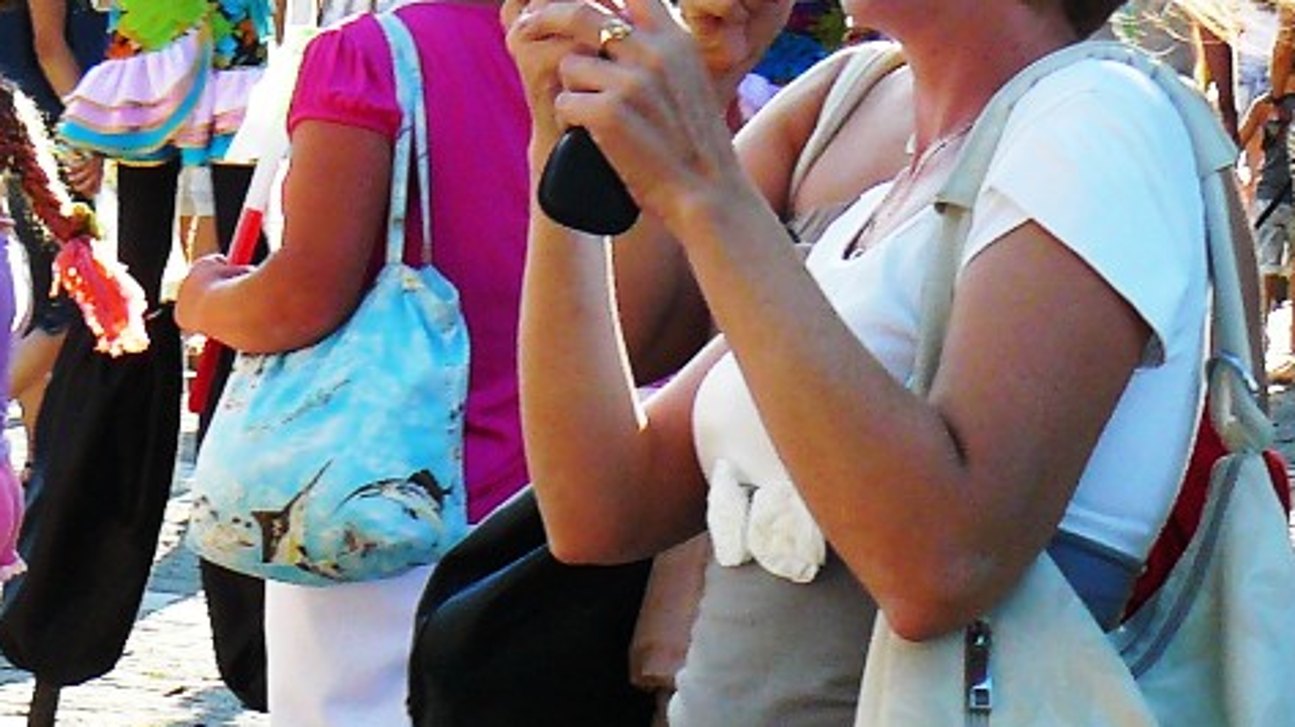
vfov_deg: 22.6
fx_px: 1819
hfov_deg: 39.2
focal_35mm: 53
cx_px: 642
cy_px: 391
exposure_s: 1/160
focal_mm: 6
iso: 100
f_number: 4
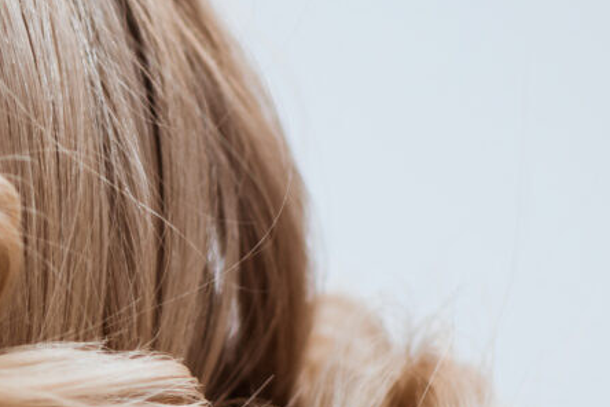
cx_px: 228
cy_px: 589
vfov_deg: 2.3
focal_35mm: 606
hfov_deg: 3.4
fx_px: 10268
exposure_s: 1/200
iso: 100
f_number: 3
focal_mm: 105
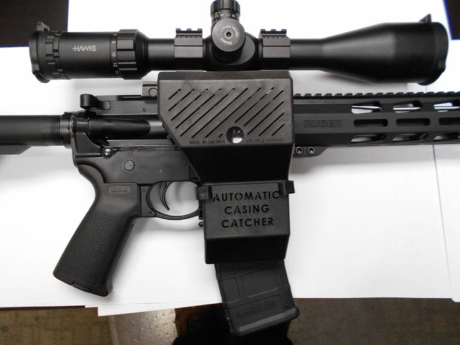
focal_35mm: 26
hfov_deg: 67.3
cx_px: 230
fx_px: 346
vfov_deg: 53.1
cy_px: 172
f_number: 3.2
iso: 320
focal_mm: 4.6
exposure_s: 1/30
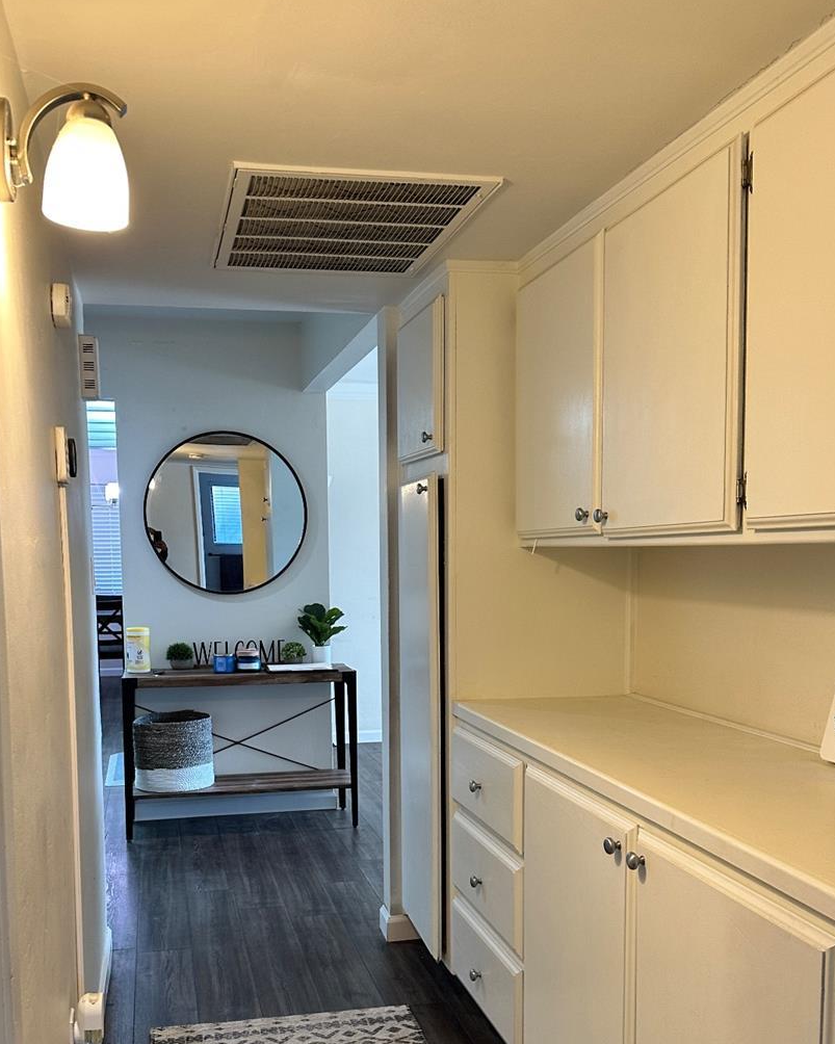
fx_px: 1081
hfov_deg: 42.2
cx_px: 379
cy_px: 668
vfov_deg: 50.9
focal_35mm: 35
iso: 160
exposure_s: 1/60
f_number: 1.78
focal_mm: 6.86
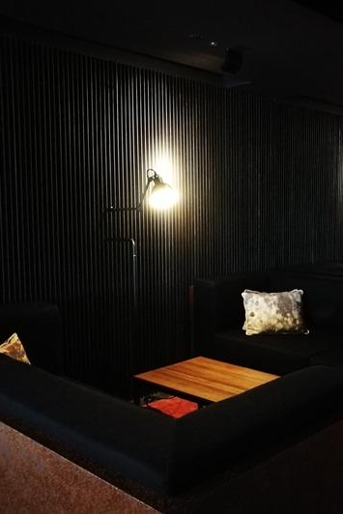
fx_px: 543
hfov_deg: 34.5
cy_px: 254
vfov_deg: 50.7
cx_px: 246
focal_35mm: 38
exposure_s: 1/16.7
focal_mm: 4.5
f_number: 2.2
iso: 2000
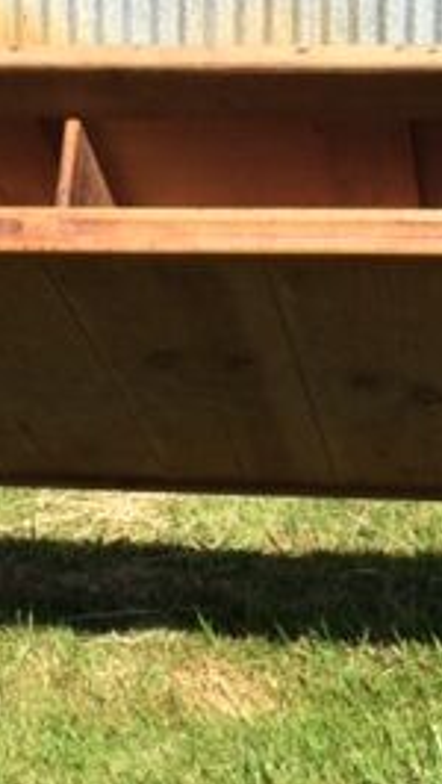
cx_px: 371
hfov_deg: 15.8
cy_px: 416
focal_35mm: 76
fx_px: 1581
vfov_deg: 27.8
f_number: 2.2
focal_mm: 4.15
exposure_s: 1/1709
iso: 32
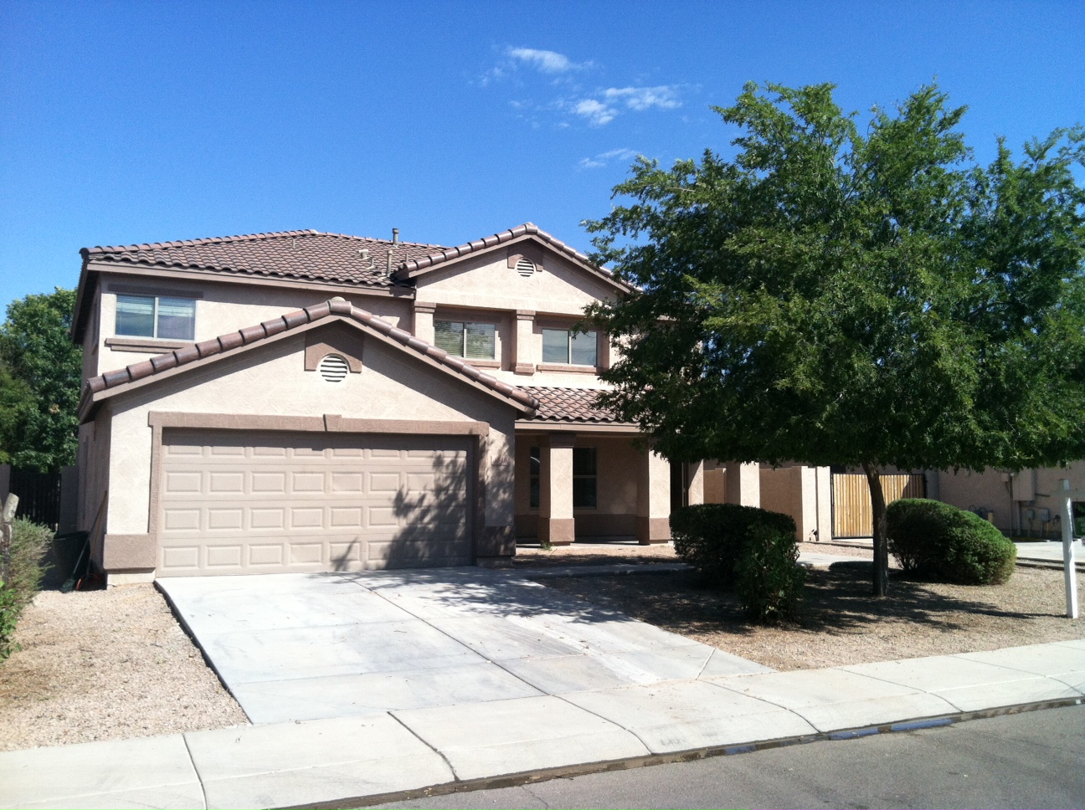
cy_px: 405
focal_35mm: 35
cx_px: 542
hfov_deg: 52.7
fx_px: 1095
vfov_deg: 40.6
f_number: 2.8
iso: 80
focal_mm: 3.85
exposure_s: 1/1304
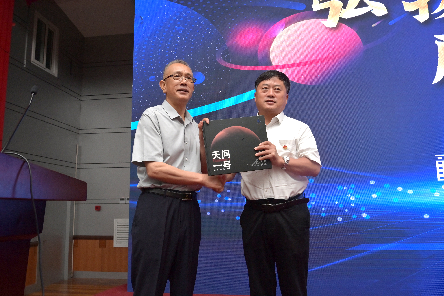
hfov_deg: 58.7
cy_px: 148
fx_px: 395
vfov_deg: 41.1
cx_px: 222
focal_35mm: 32
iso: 1600
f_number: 8
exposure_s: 1/100
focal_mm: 32
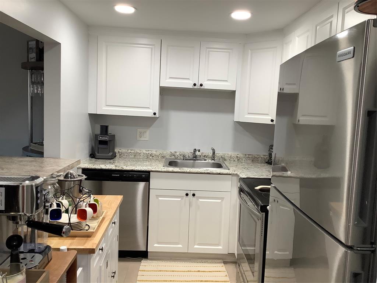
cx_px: 188
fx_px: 338
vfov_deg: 45.4
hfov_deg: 58.4
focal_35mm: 31
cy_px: 142
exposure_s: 1/60
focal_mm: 3.3
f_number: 2.4
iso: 80
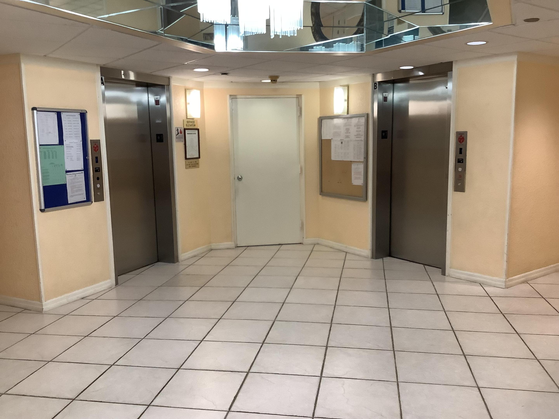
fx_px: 501
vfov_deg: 45.4
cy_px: 210
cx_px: 280
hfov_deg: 58.4
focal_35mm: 31
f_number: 2.4
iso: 200
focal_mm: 3.3
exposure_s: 1/60
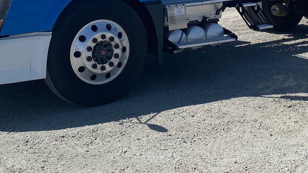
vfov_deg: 16.7
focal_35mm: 69
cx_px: 194
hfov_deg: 30.4
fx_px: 563
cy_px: -34
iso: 32
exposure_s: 1/4115
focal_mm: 4.25
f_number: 1.8
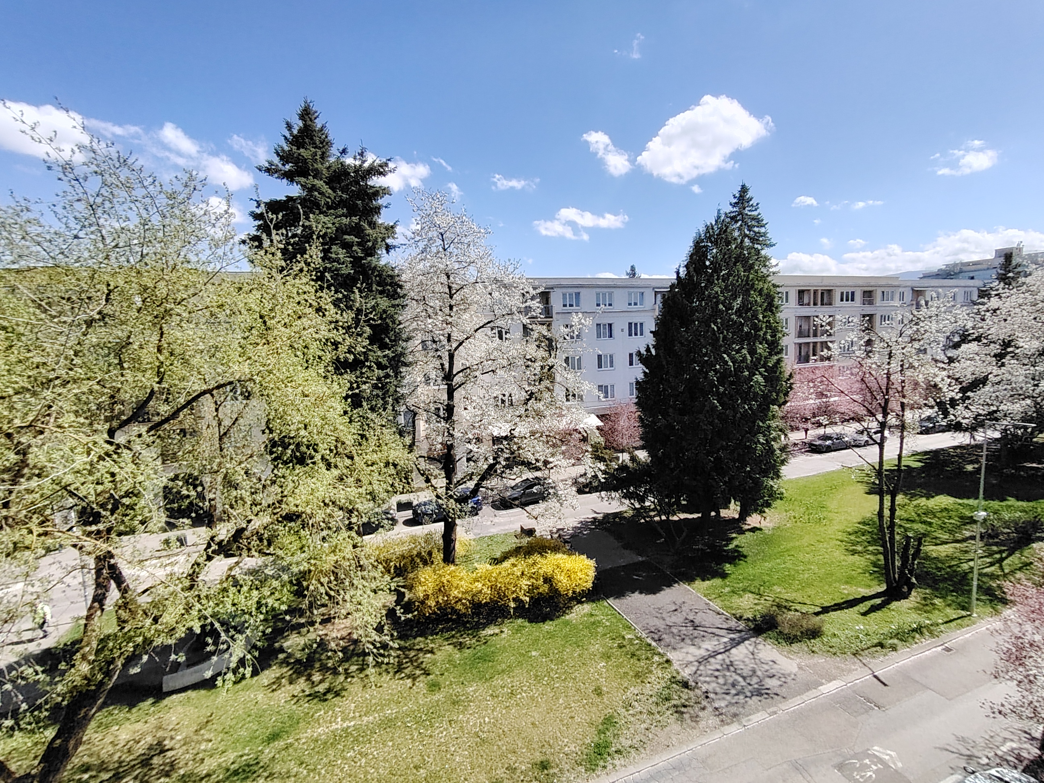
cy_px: 392
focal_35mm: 17
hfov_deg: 91.0
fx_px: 513
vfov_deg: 74.7
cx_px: 522
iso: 100
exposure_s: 1/2384
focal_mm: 1.42
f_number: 2.2
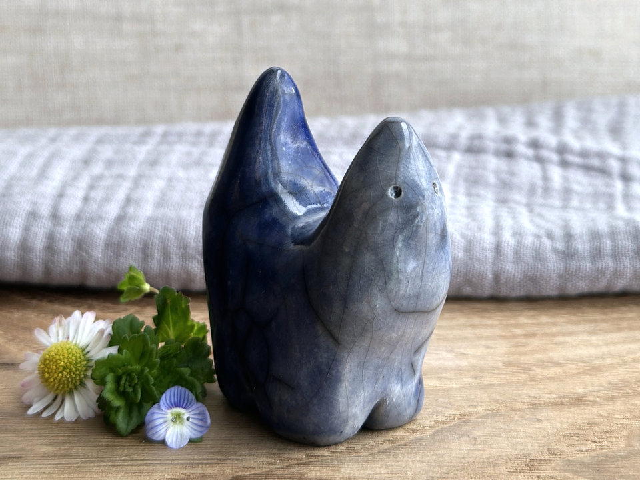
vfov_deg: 56.8
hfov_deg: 71.6
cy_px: 240
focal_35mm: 24
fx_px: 444
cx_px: 320
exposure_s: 1/121
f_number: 1.8
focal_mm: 6.9
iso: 64
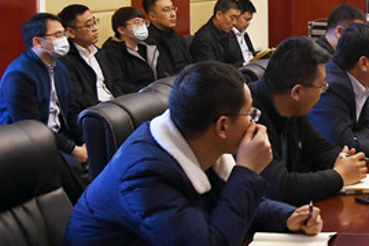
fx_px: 1004
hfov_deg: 18.7
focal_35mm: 98
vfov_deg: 13.9
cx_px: 531
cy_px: 45
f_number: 5
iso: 1600
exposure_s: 1/100
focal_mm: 22
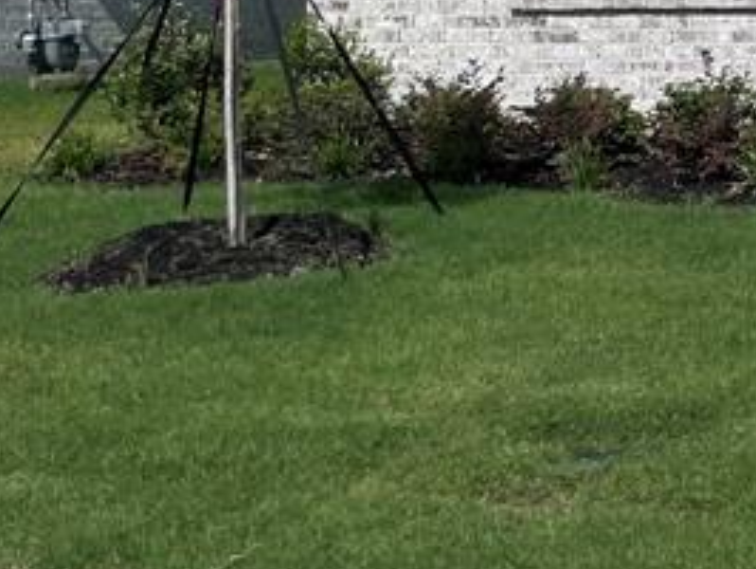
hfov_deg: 16.3
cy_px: -137
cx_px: 1393
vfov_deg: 14.3
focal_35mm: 100
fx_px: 2186
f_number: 1.6
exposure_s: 1/7299
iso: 32
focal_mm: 4.2
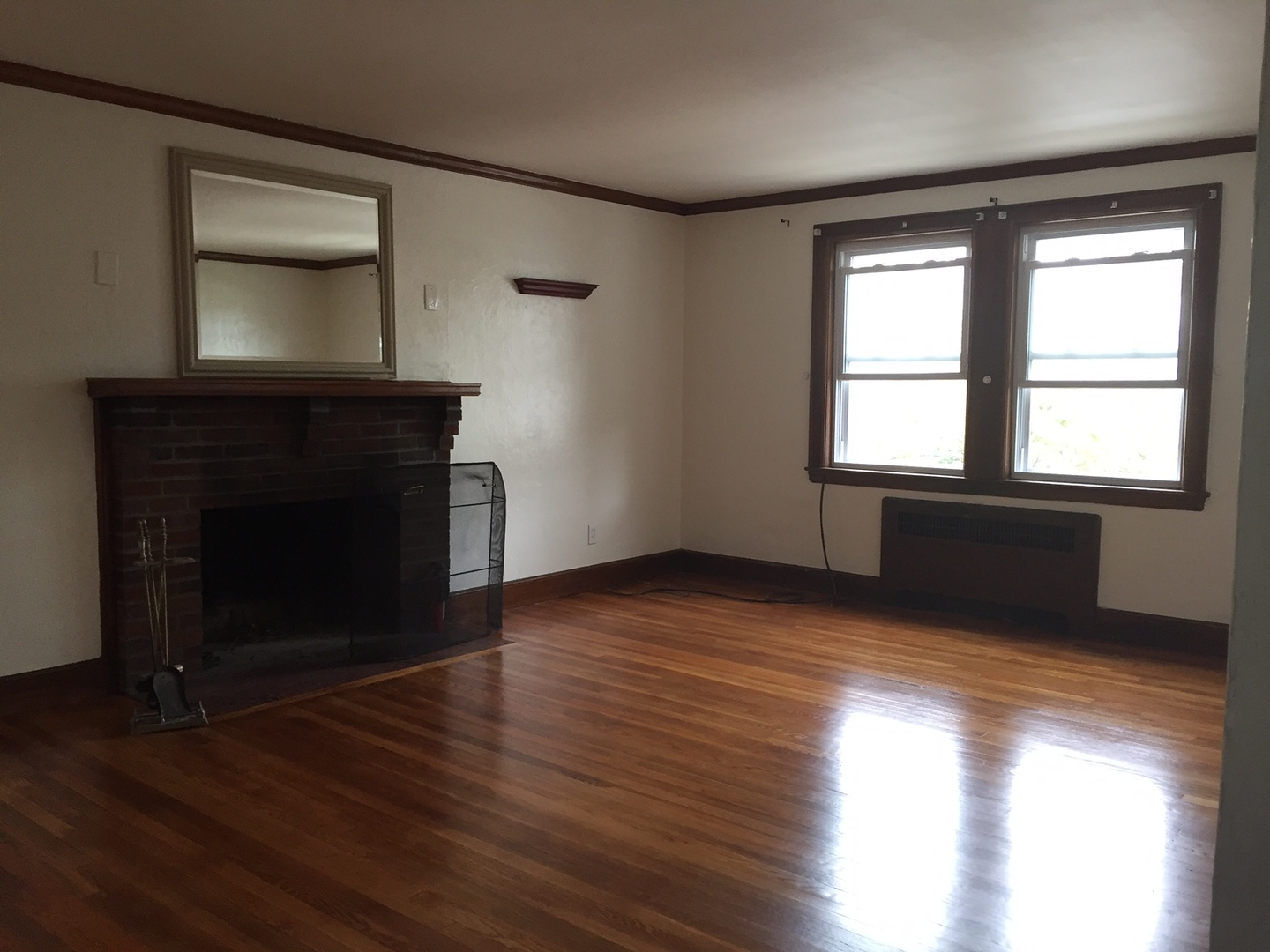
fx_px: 1064
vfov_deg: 48.2
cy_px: 476
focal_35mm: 29
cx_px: 635
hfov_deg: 61.7
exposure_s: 1/30
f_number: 2.2
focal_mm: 4.15
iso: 50
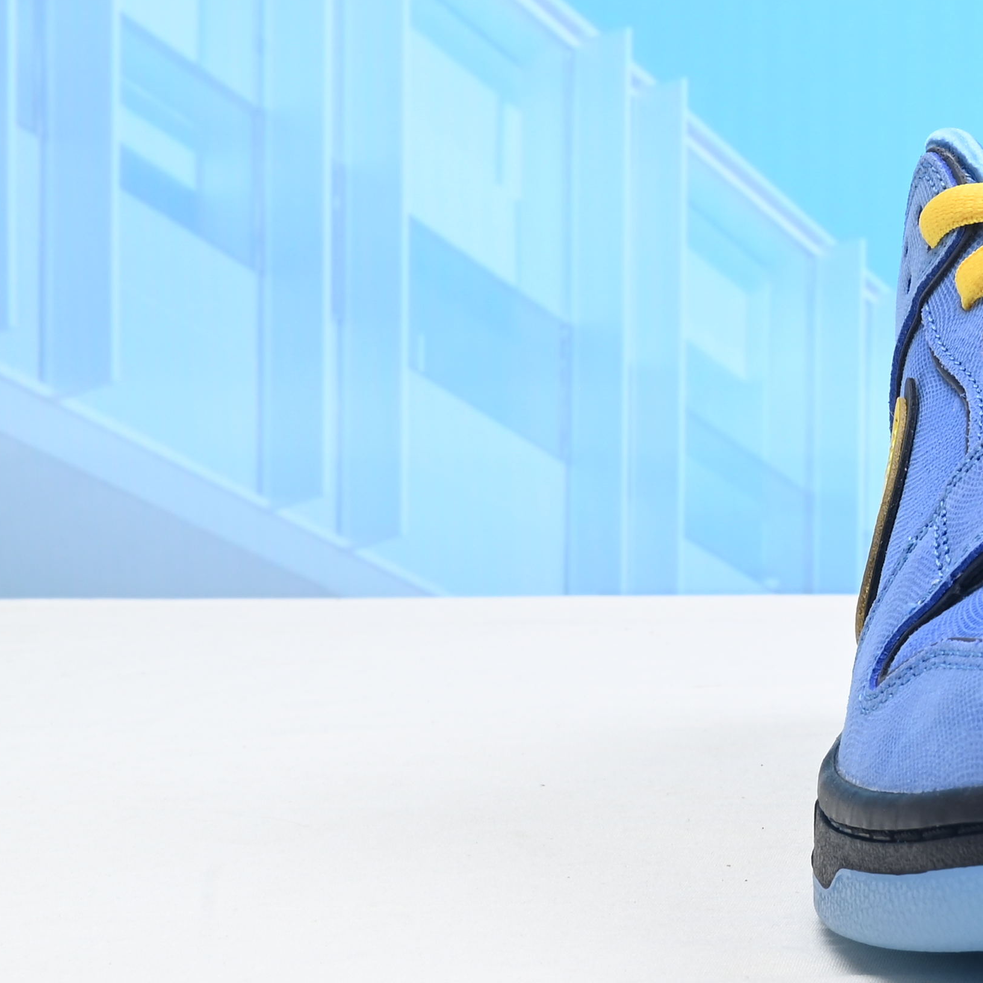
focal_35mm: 119
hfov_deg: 13.8
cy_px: 102
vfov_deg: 14.5
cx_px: 1427
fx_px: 3823
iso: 100
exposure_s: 1/2
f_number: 16
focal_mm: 38
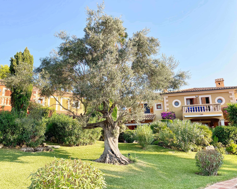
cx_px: 107
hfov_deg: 62.1
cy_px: 94
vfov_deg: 51.5
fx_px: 196
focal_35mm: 28
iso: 50
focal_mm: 4.2
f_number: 1.6
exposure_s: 1/1689
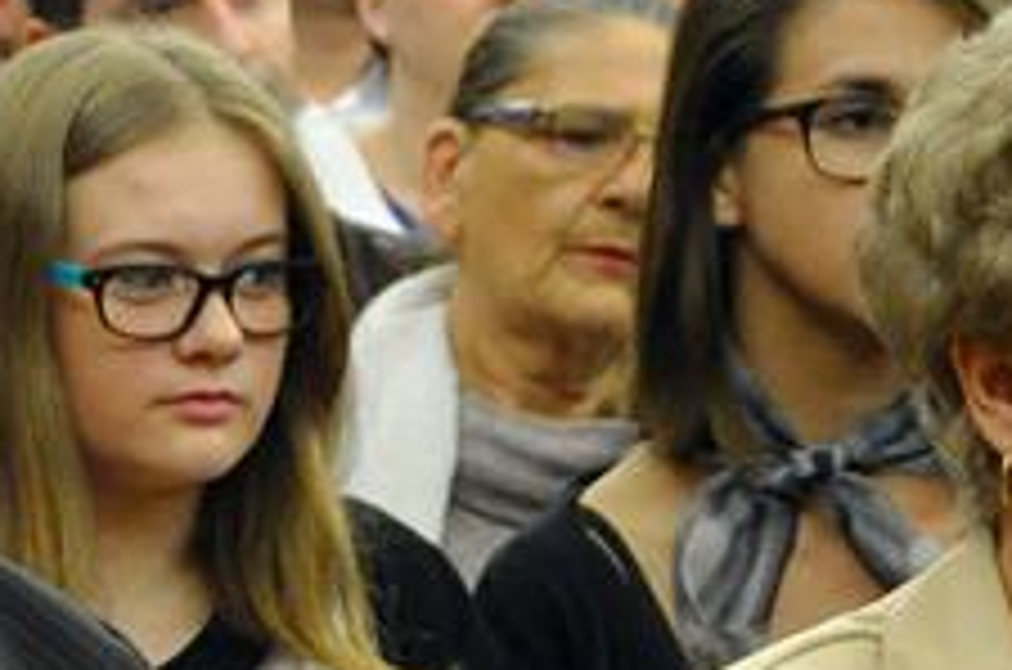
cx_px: -580
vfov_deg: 4.1
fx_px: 9229
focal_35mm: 329
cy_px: 848
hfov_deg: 6.2
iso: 2500
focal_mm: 58
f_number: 5.6
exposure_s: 1/80
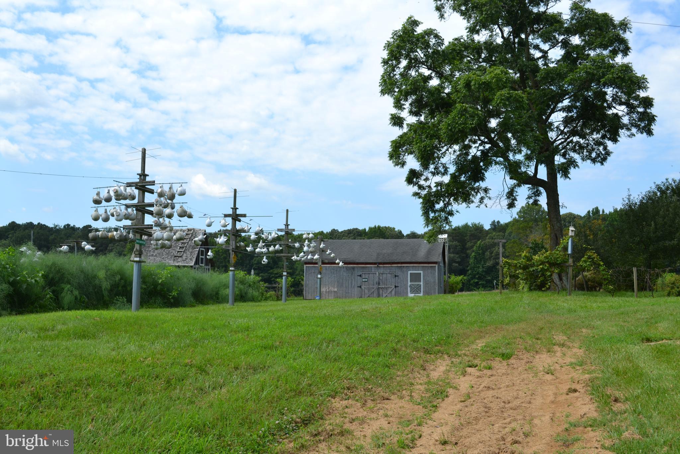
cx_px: 340
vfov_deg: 36.9
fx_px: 680
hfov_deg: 53.1
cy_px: 227
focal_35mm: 36
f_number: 7.1
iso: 100
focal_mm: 24
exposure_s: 1/200
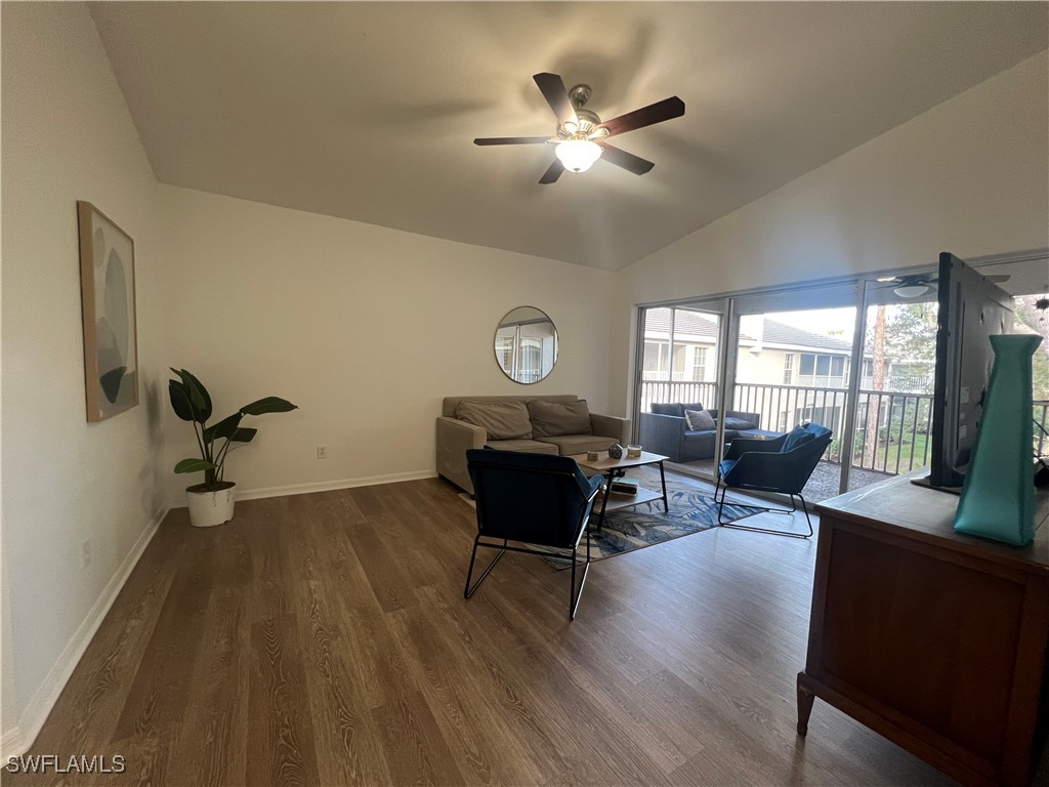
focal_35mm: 13
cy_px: 394
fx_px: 394
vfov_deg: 89.9
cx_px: 524
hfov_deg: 106.2
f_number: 1.8
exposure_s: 1/60
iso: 250
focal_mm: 1.57
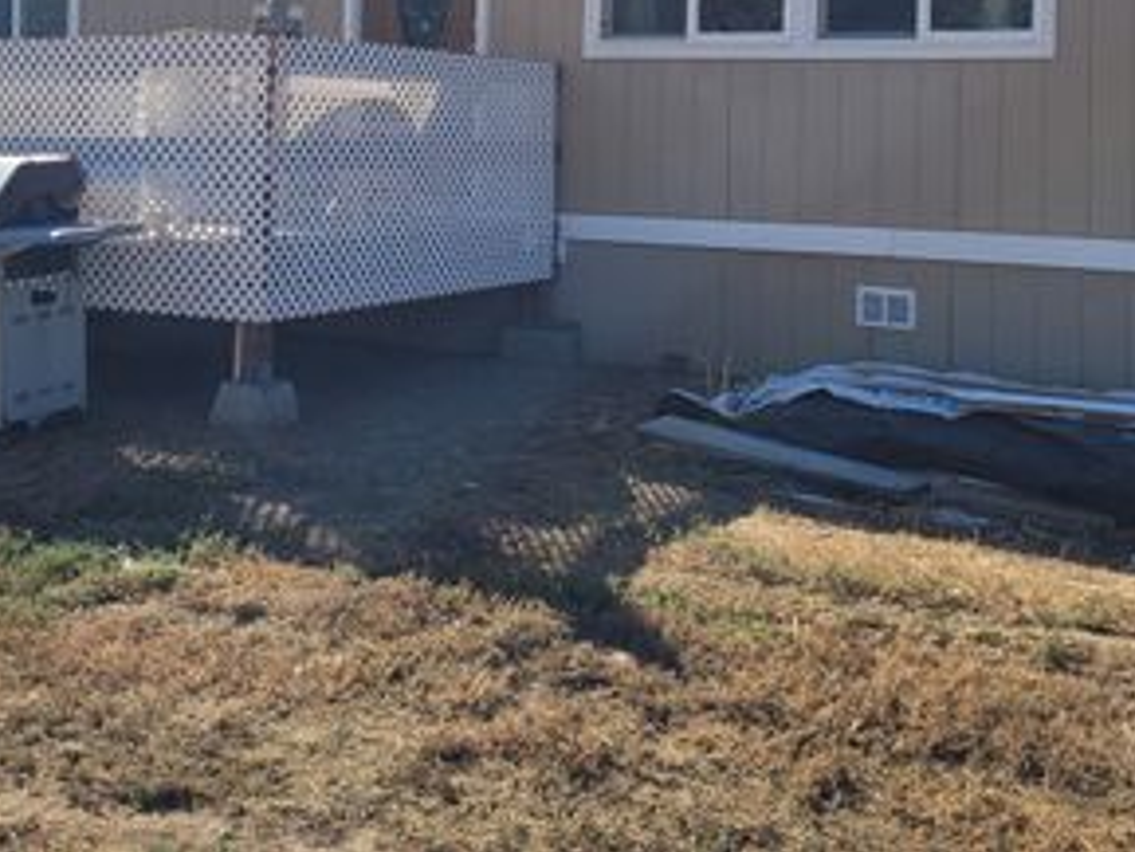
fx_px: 1476
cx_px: 558
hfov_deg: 42.1
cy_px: 120
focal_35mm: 45
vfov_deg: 31.0
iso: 40
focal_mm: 5.4
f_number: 1.8
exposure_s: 1/2579
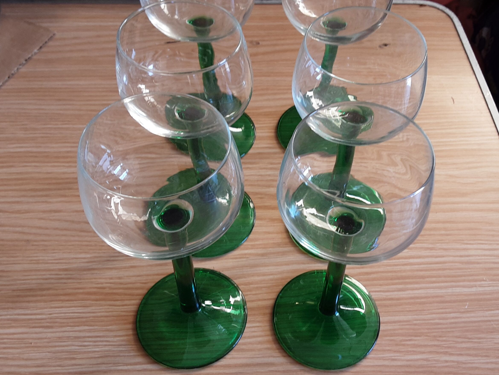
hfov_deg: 47.7
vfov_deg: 36.8
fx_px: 562
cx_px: 283
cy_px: 174
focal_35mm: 39
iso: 40
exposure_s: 1/50
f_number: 1.9
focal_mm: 2.9
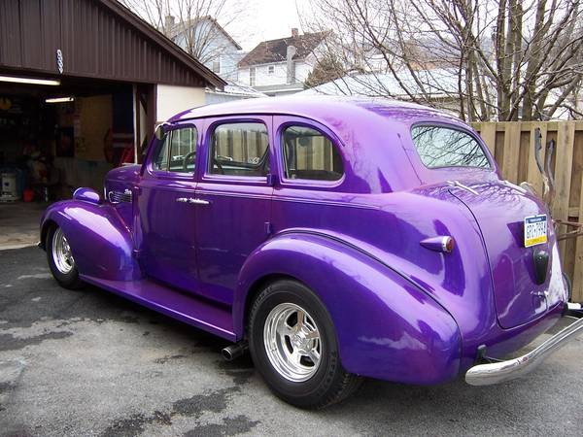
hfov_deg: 55.4
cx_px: 292
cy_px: 218
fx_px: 556
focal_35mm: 33
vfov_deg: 42.9
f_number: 3.4
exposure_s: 1/125
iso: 80
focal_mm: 5.5
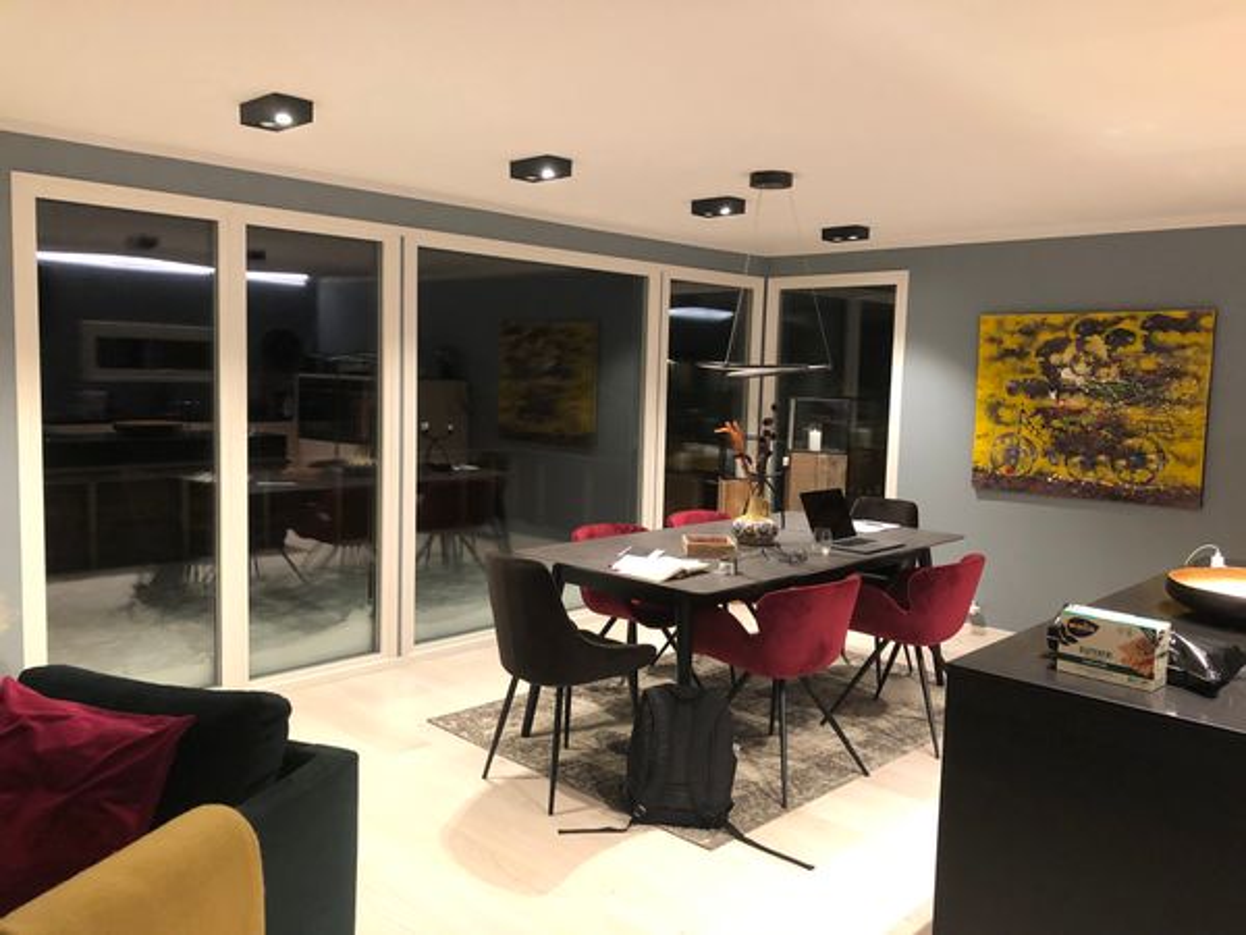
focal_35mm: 28
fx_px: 1008
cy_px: 468
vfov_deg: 49.7
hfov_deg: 63.4
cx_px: 623
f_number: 1.8
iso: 100
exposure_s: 1/9
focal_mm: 4
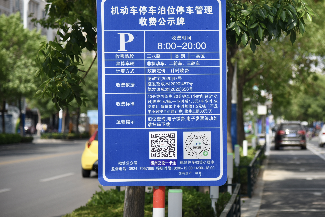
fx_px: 1102
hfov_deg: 16.7
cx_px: 238
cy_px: 93
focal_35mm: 122
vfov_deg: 11.2
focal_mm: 82
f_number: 4
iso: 100
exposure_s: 1/800
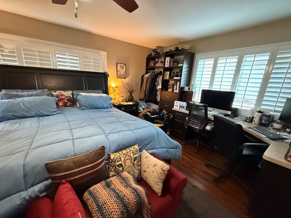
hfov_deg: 98.1
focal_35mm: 15
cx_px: 139
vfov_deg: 81.7
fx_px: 126
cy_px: 115
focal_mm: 2.22
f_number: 2.2
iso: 1250
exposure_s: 1/60
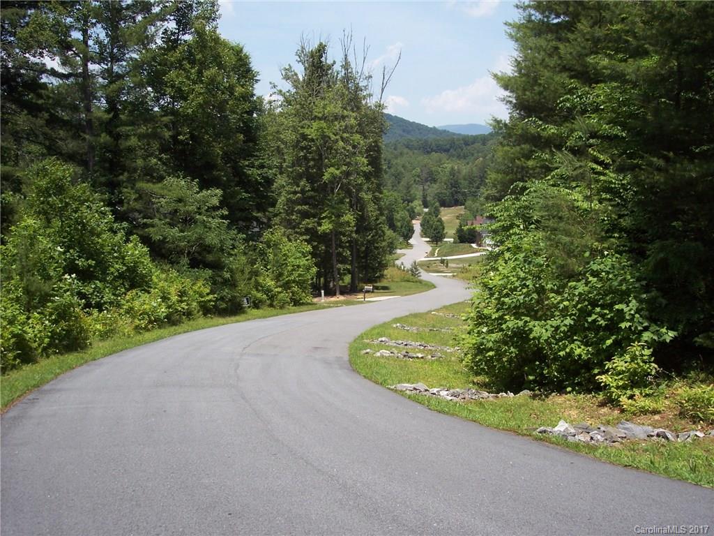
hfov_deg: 47.9
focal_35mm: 39
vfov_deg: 36.8
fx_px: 804
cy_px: 268
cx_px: 357
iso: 100
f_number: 4
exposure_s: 1/500
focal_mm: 8
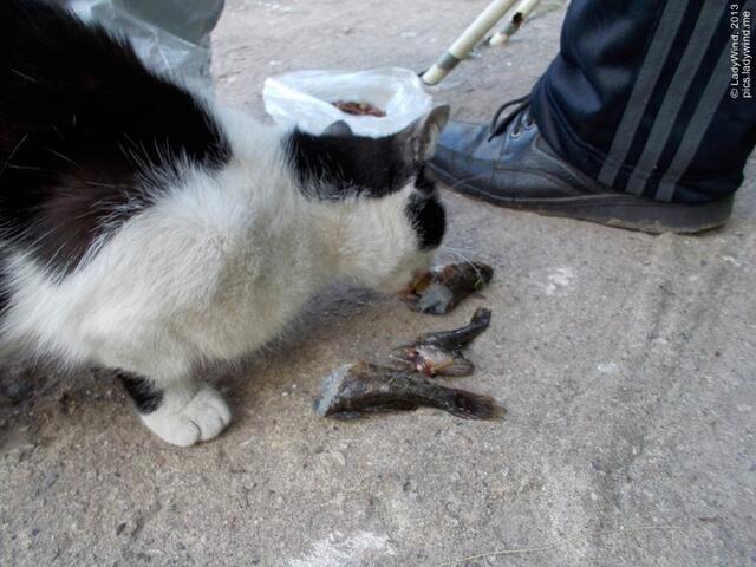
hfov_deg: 61.7
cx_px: 378
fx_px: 633
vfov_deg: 48.2
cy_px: 284
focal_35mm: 29
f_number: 3.3
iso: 80
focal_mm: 4.1
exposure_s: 1/60
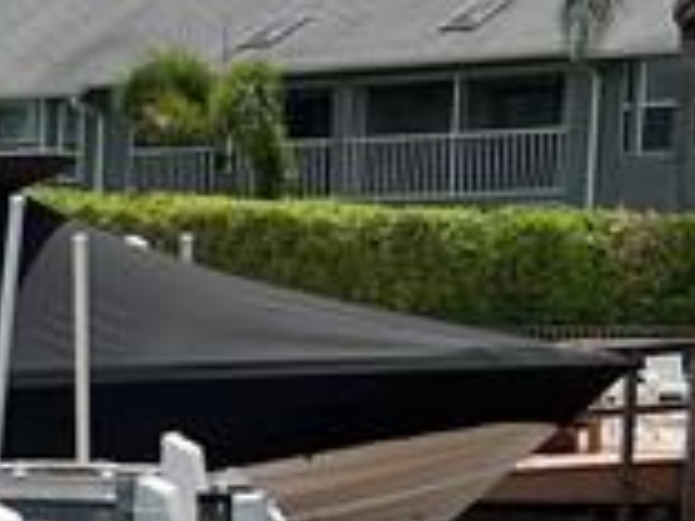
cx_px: -1051
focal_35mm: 171
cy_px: 704
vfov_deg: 8.5
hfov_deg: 9.9
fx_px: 3433
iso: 50
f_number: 1.5
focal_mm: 5.7
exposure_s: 1/5882
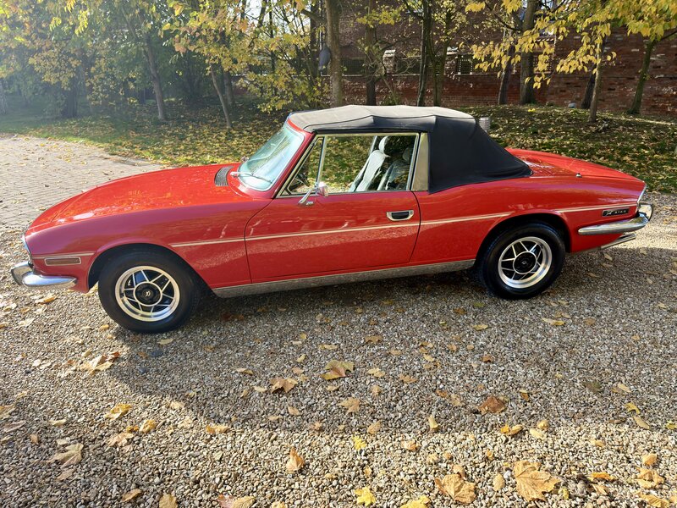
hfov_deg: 71.6
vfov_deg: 56.8
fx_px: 469
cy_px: 254
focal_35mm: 24
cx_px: 338
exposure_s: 1/875
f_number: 1.78
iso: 100
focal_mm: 6.76
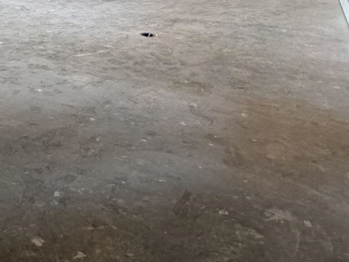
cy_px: -65
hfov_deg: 29.0
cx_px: -39
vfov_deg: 22.2
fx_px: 605
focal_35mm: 60
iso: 320
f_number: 2.2
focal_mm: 2.22
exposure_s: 1/113
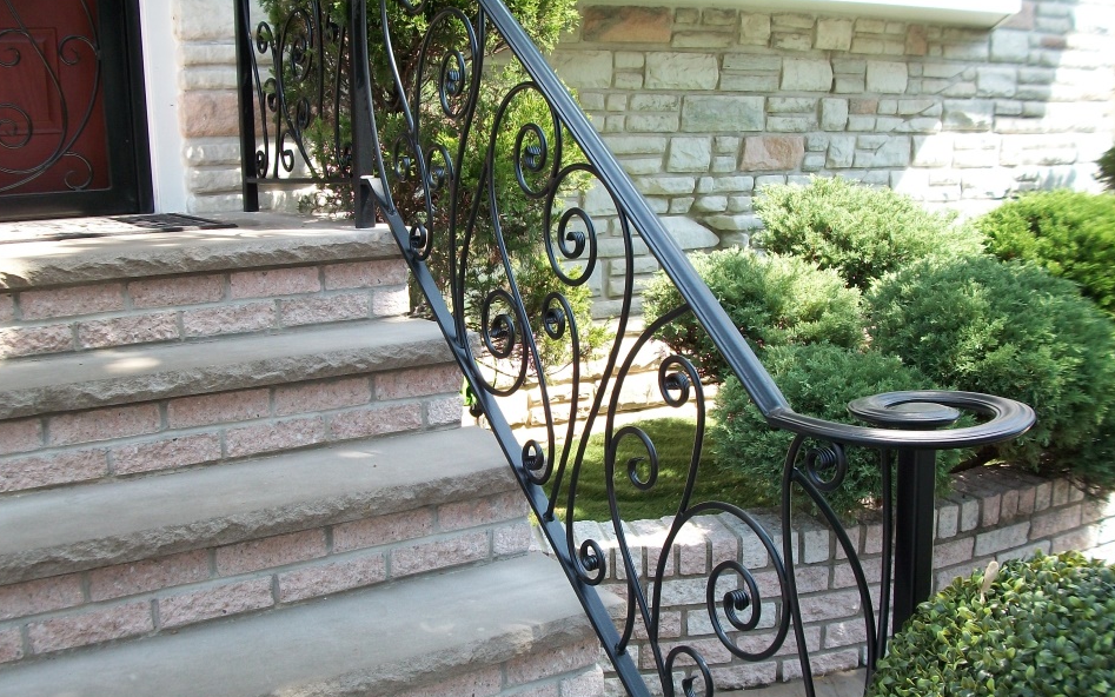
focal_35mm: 37
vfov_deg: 34.4
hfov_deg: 52.7
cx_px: 515
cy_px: 377
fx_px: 1124
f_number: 2.9
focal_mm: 5.7
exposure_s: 1/200
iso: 80
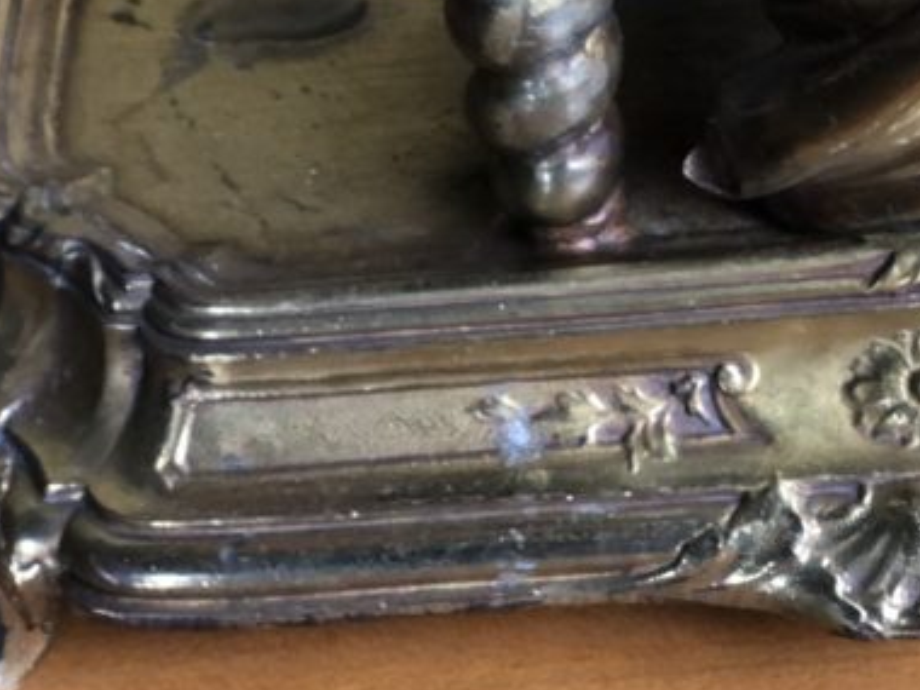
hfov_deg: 13.9
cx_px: 935
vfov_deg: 10.5
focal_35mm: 140
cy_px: -19
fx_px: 3721
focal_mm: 6
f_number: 2.4
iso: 125
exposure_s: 1/25
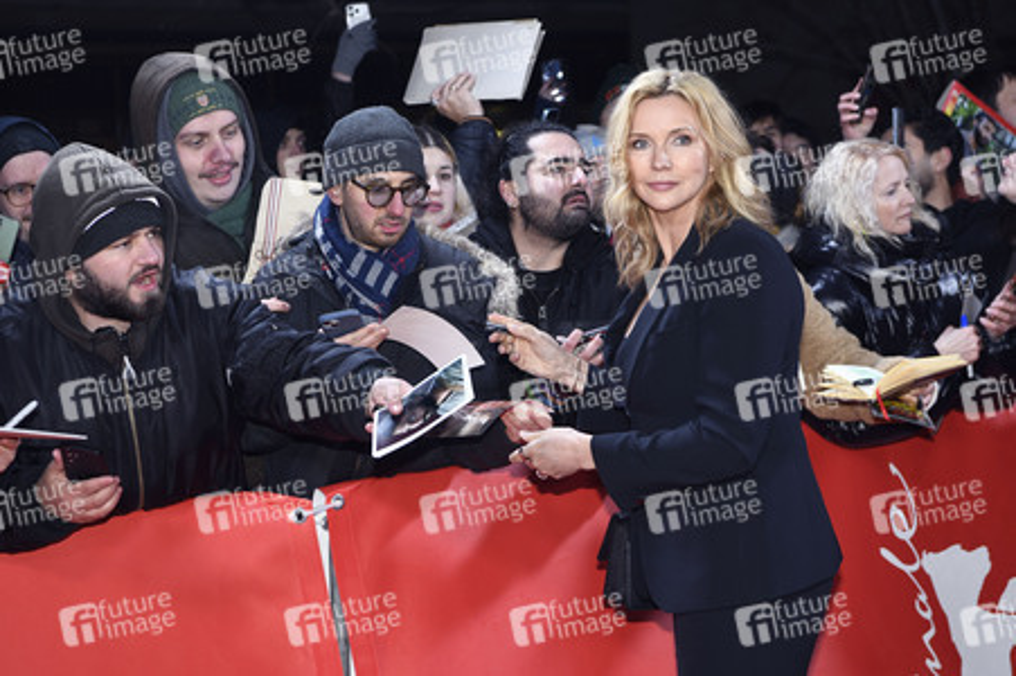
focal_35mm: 70
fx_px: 1974
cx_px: 508
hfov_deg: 28.9
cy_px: 338
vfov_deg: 19.4
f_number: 5
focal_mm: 70
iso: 1000
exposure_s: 1/250
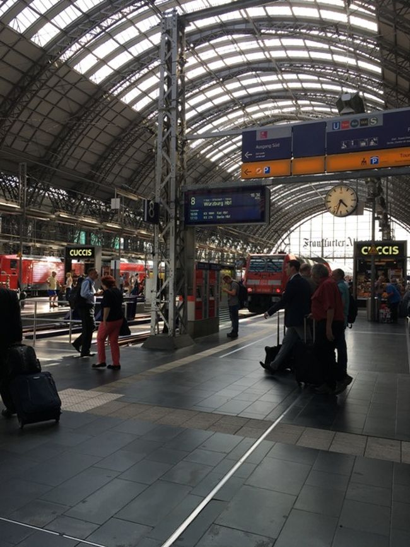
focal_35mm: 29
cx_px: 205
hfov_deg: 48.2
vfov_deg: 61.6
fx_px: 458
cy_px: 274
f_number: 2.2
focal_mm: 4.15
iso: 25
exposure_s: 1/222
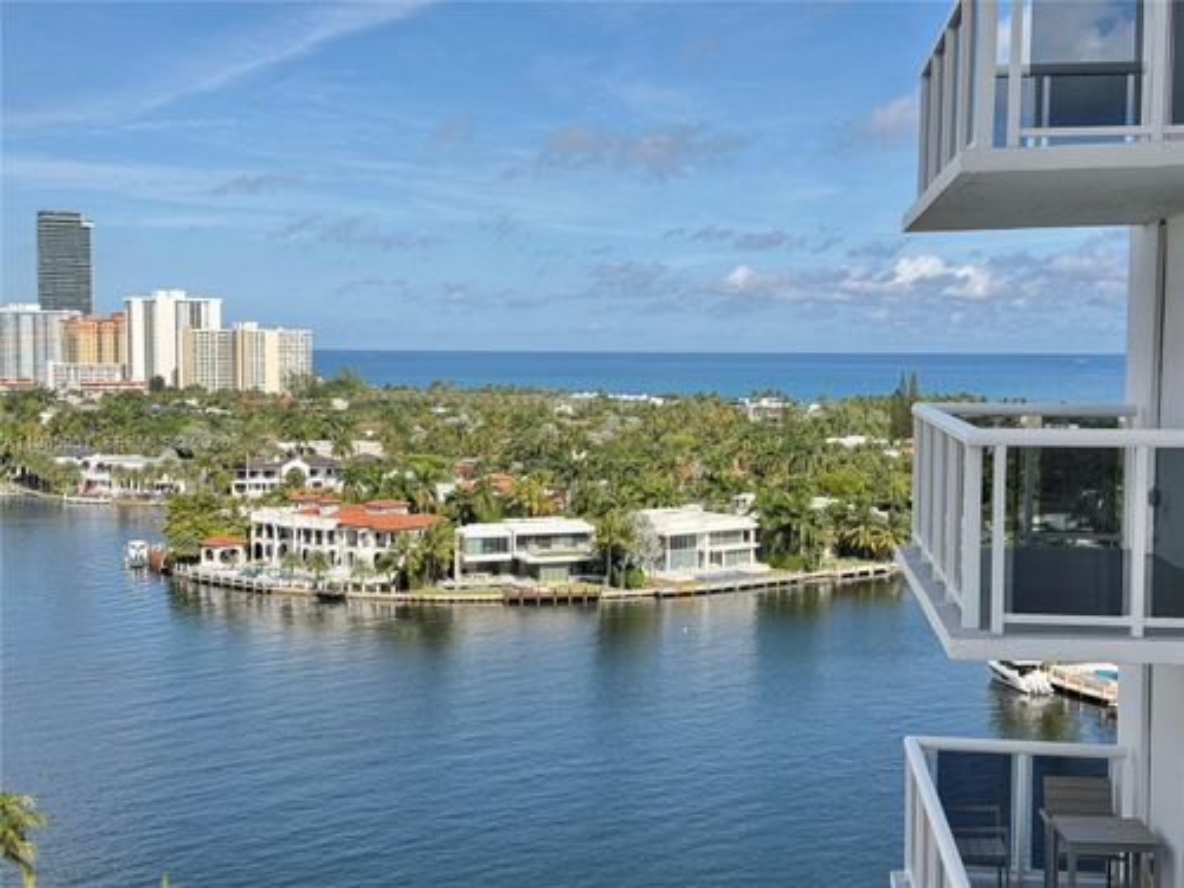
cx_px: 592
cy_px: 444
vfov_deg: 30.3
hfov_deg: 39.7
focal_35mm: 48
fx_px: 1642
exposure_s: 1/2415
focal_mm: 6.76
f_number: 1.78
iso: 100
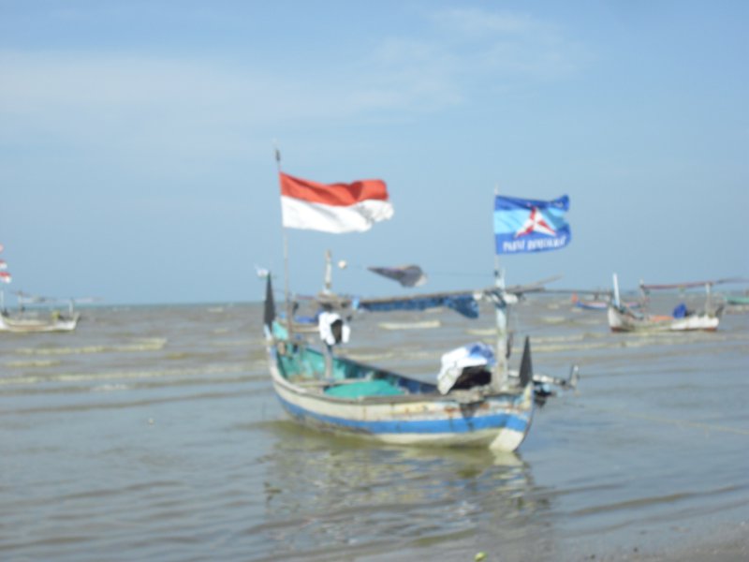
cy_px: 281
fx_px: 1406
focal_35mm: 65
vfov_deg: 22.6
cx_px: 374
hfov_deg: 29.8
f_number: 10.4
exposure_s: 1/200
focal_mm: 10.7
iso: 100
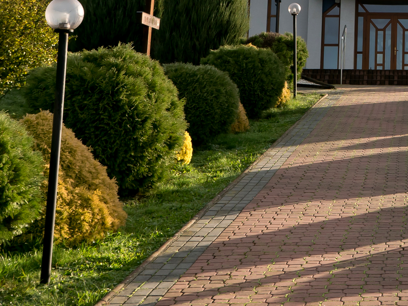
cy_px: -63
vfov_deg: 13.9
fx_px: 1214
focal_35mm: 103
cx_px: 479
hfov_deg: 18.2
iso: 200
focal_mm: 21
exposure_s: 1/800
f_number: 5
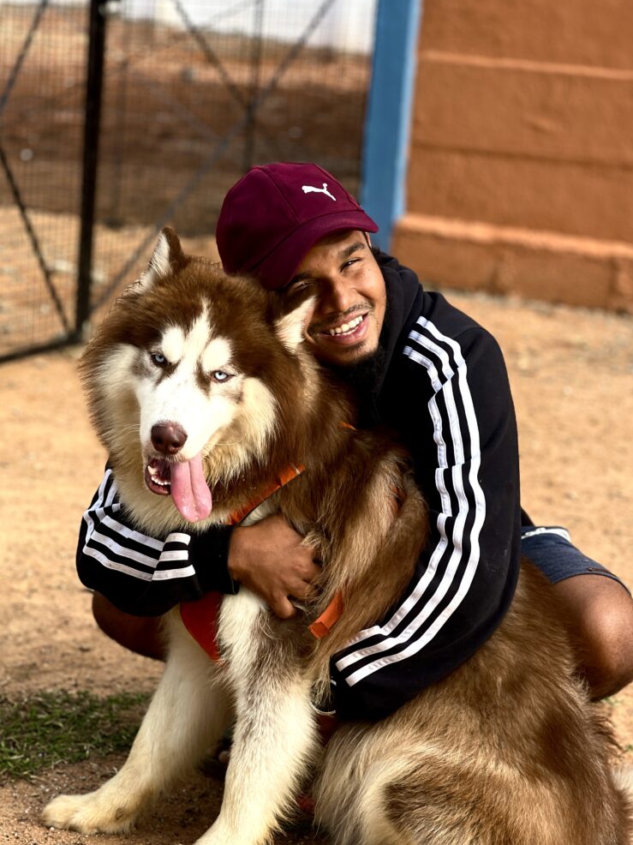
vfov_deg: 24.4
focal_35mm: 80
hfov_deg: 18.4
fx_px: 1951
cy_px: 434
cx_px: 315
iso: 25
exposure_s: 1/121
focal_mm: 9
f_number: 2.8
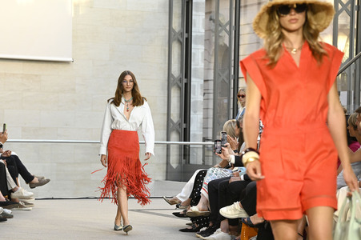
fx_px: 1253
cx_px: 180
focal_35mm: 125
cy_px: 120
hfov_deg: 16.4
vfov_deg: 11.0
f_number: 7.1
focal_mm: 125
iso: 5000
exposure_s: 1/500
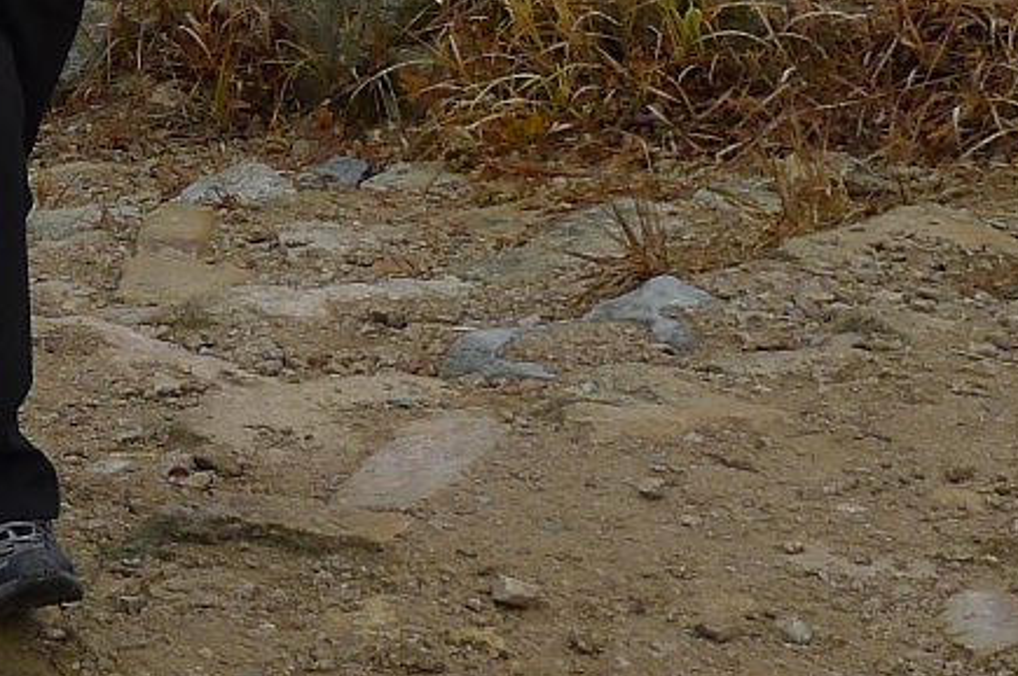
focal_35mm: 113
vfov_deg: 11.0
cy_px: -669
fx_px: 3192
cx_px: -824
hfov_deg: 15.5
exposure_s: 1/400
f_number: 2.8
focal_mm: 5.1
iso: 80
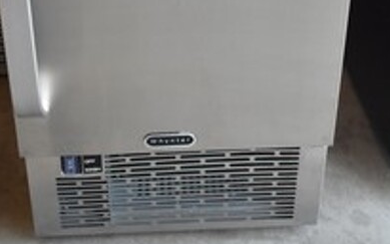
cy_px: -147
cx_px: 209
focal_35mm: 79
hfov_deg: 26.1
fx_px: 840
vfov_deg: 15.0
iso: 1400
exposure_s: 1/125
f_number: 3.8
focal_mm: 22
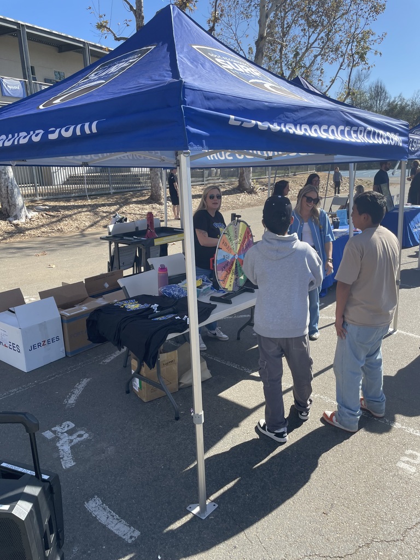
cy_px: 280
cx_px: 210
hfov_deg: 53.1
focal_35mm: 26
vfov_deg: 67.3
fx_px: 421
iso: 32
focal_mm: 4.2
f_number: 1.6
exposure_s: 1/1715
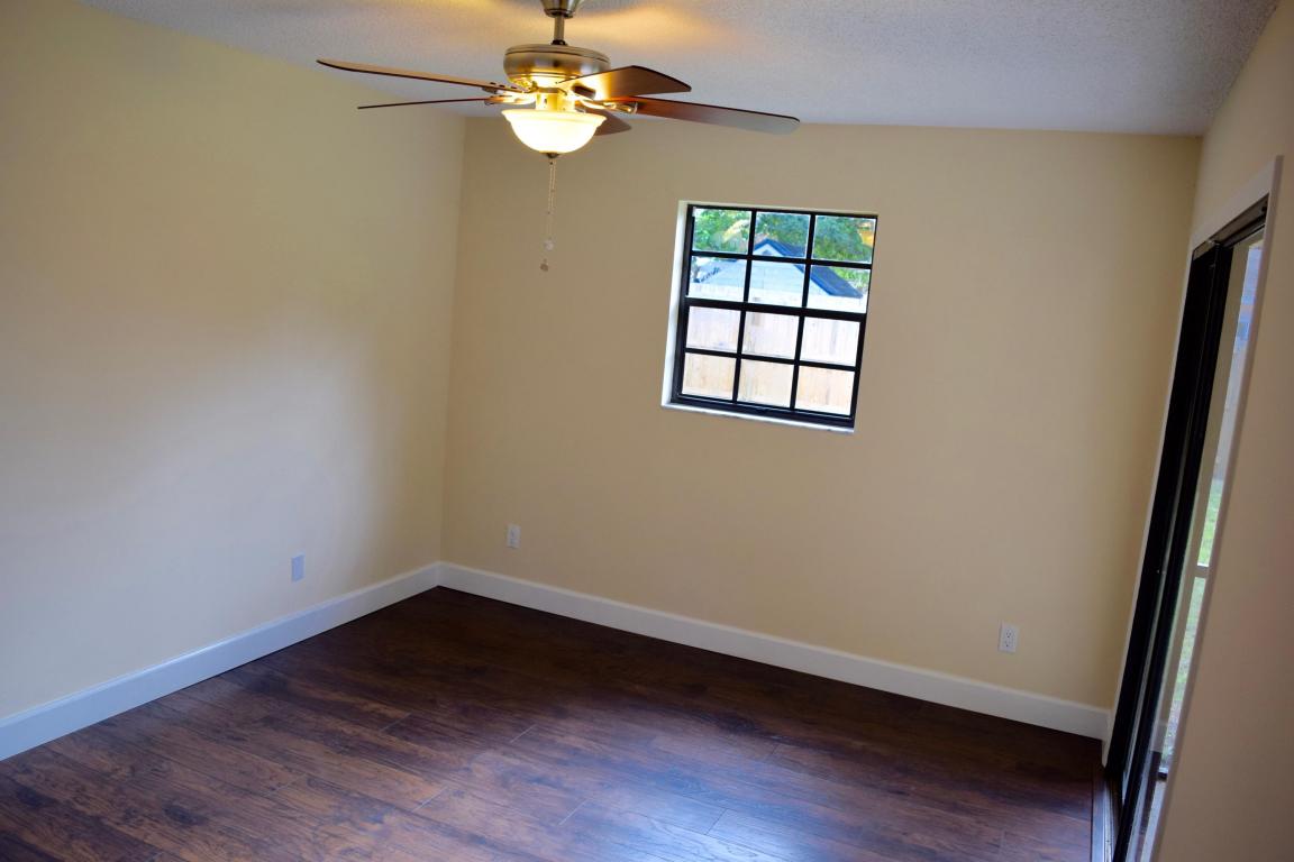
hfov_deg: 67.4
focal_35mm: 27
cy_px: 431
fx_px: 970
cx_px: 647
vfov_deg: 47.9
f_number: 5
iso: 400
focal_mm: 18
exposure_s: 1/100
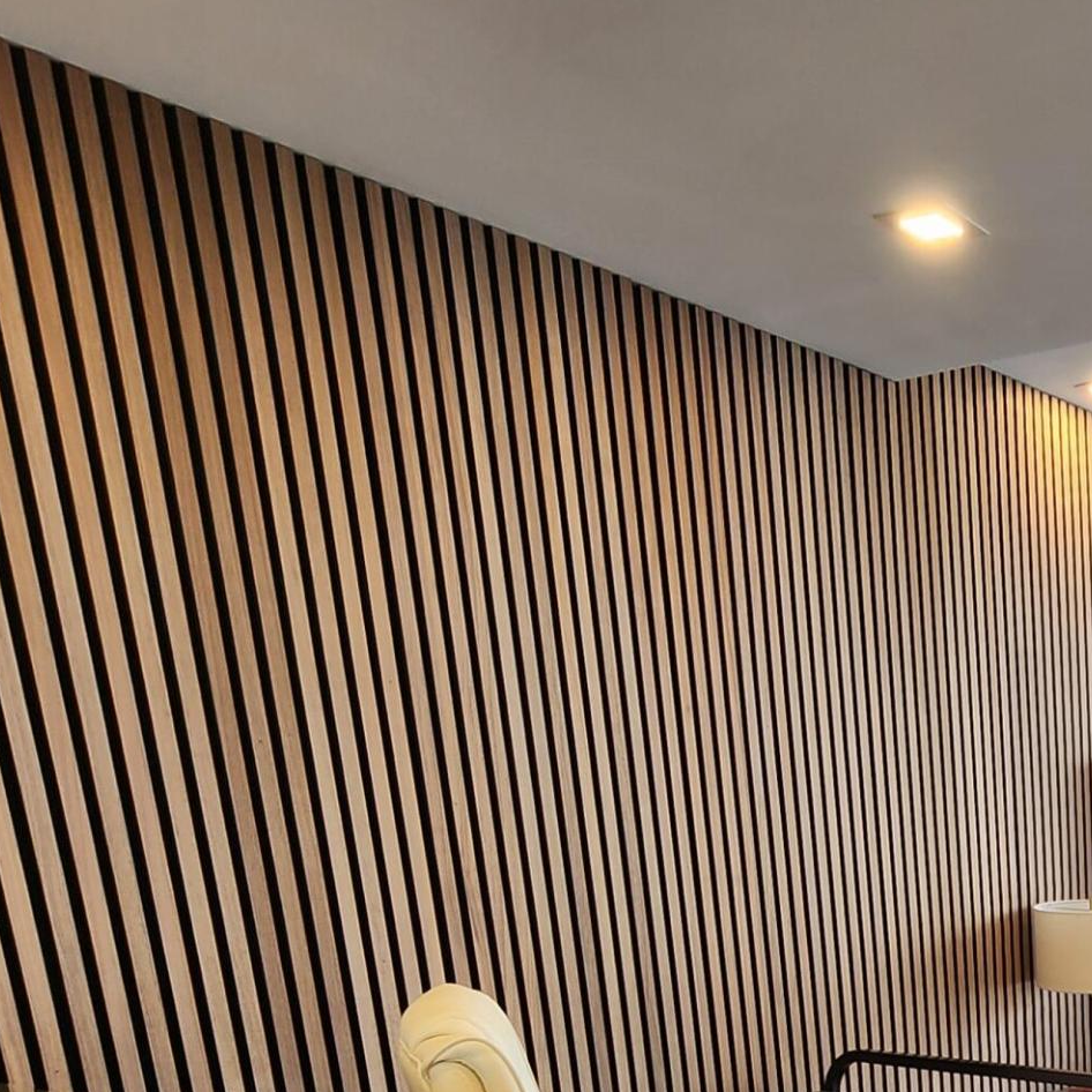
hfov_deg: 39.0
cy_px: 1143
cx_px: 1196
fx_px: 1249
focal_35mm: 35
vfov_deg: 40.1
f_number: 2.2
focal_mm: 2.2
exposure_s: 1/60
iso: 50
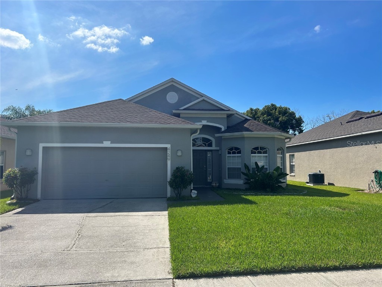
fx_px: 287
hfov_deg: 67.3
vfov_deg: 53.1
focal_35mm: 26
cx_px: 191
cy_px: 144
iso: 50
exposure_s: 1/6579
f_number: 1.5
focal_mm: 5.7
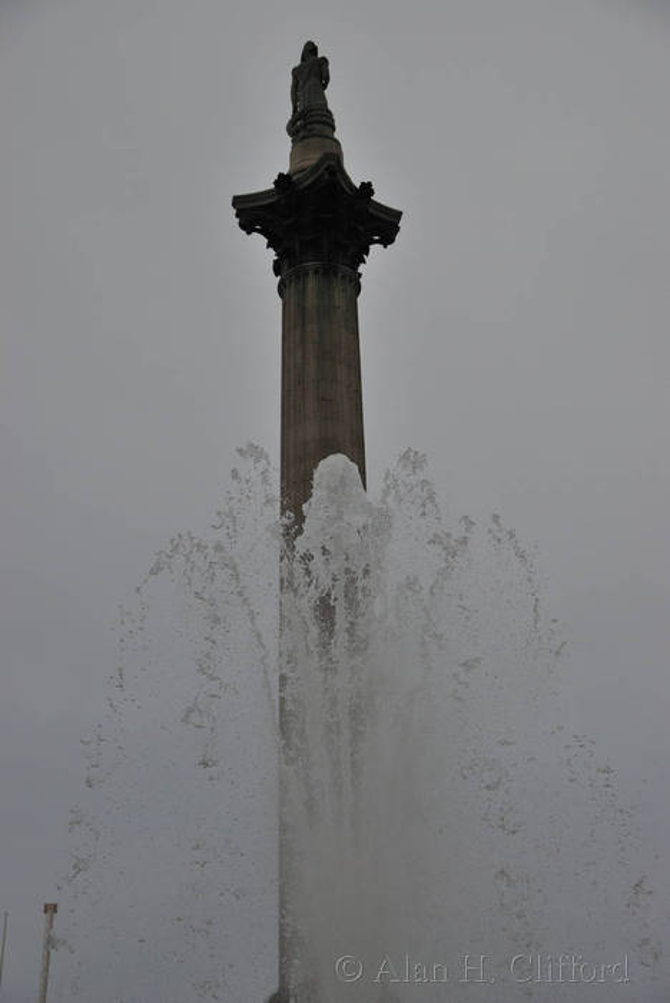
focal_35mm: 63
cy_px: 502
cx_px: 335
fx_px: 1755
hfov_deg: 21.6
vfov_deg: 31.9
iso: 400
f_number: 4.5
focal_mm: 42
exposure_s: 1/800
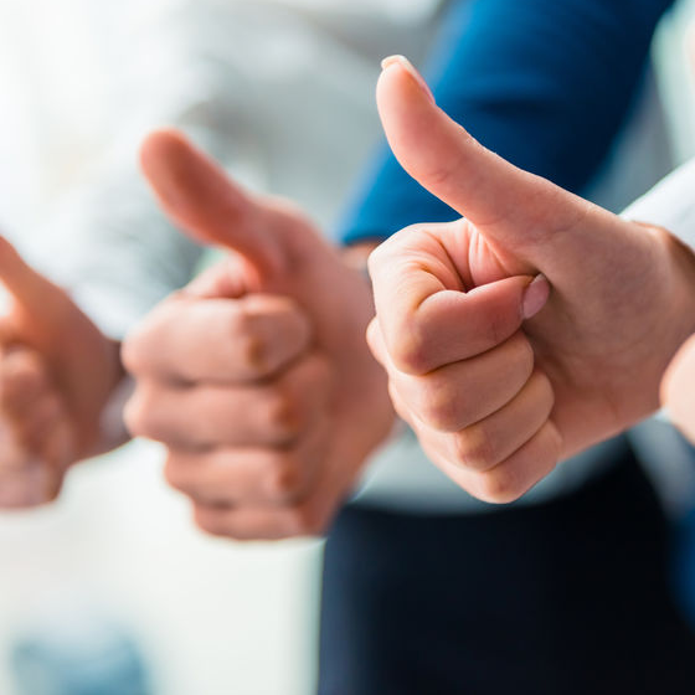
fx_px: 1635
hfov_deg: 24.0
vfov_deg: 24.0
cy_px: 346
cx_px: 416
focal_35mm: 72
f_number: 2.8
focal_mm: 56
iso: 400
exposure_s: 1/125
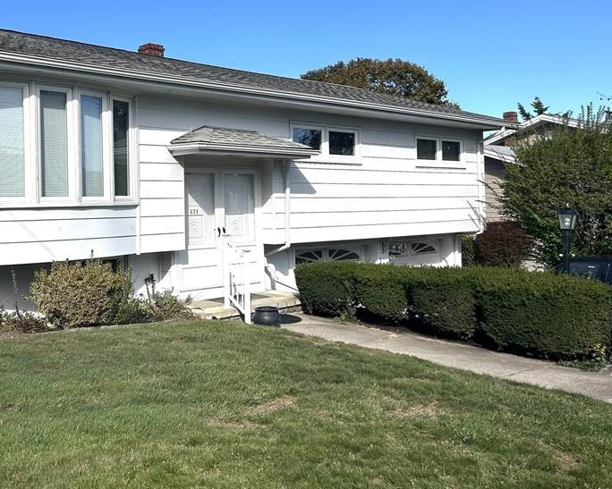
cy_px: 176
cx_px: 185
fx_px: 688
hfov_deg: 46.9
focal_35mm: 38
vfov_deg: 38.8
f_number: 1.5
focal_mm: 5.7
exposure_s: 1/4630
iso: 50
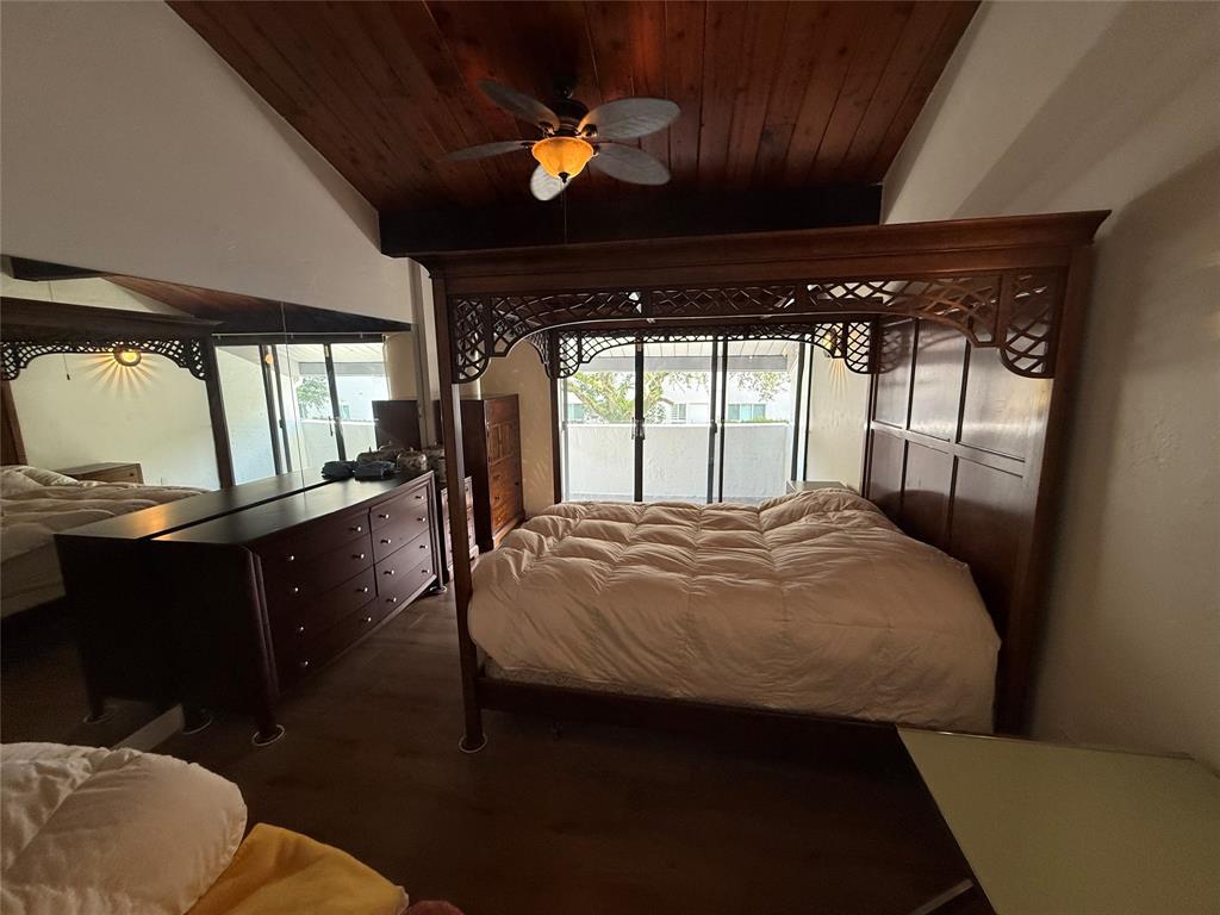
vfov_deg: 85.7
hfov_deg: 102.1
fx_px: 493
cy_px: 458
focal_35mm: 14
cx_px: 610
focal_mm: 2.22
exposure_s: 1/120
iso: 160
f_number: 2.2
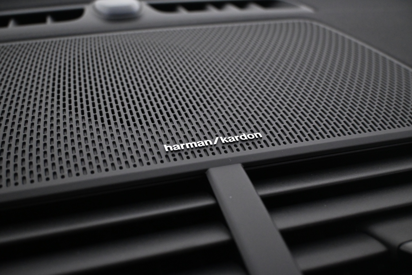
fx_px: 378
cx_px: 206
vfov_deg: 40.0
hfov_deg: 57.2
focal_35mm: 33
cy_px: 138
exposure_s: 1/80
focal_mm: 22
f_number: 4
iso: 3200
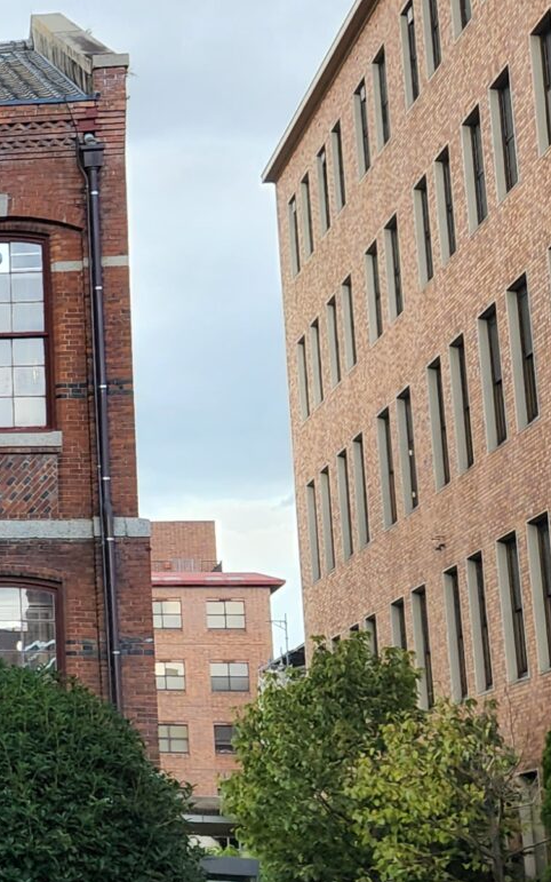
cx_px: -592
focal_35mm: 81
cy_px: 494
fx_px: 1946
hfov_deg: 13.5
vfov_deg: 25.5
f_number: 1.8
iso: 80
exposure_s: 1/180
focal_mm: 5.4
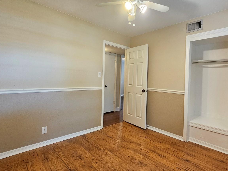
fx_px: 119
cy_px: 79
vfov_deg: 71.5
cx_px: 130
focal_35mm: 18
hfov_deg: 87.2
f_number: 2.2
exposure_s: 1/60
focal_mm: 2.2
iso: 400
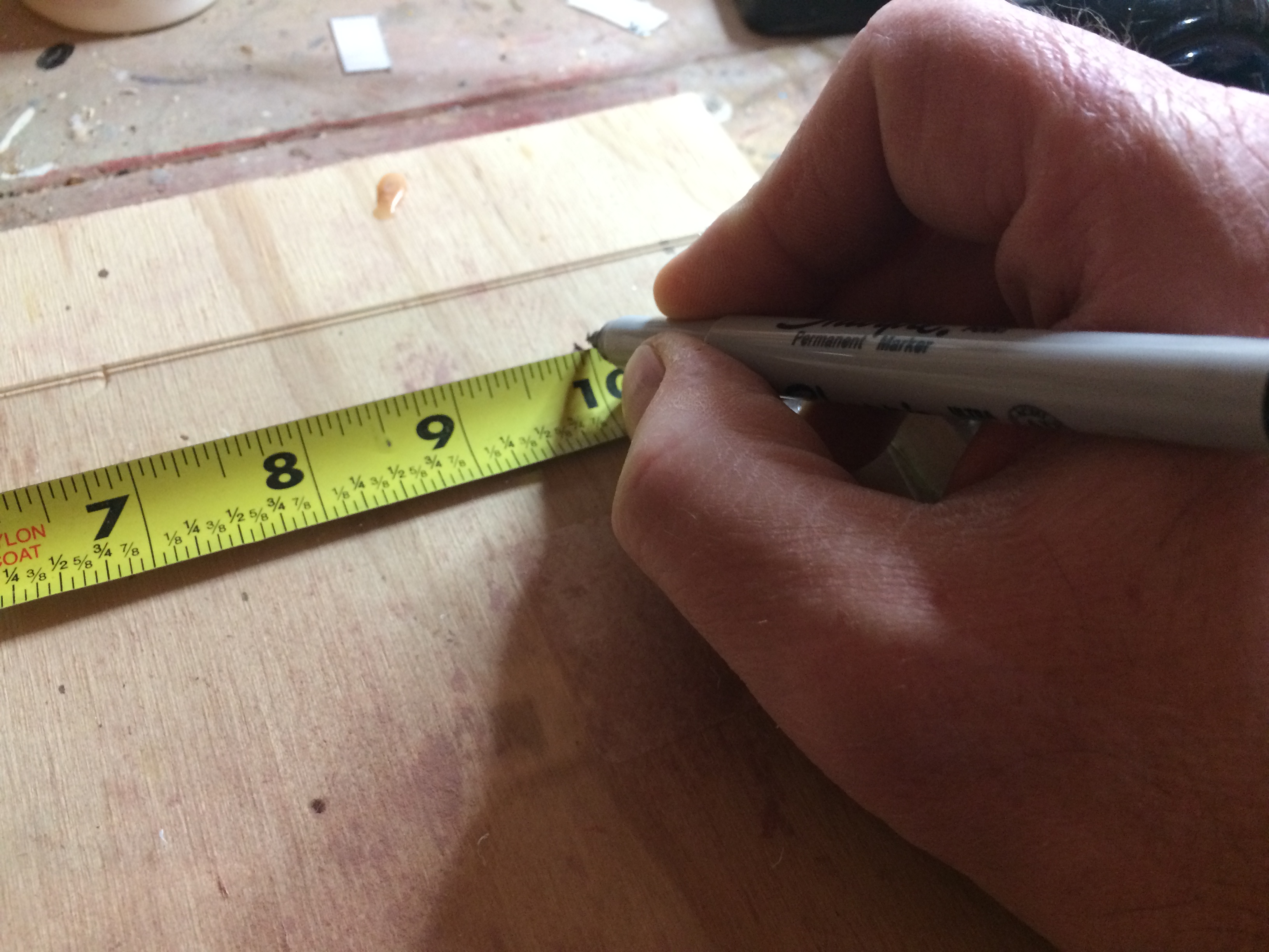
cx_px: 634
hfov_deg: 61.7
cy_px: 476
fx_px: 1063
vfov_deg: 48.2
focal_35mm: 29
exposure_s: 1/30
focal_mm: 4.15
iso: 200
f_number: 2.2
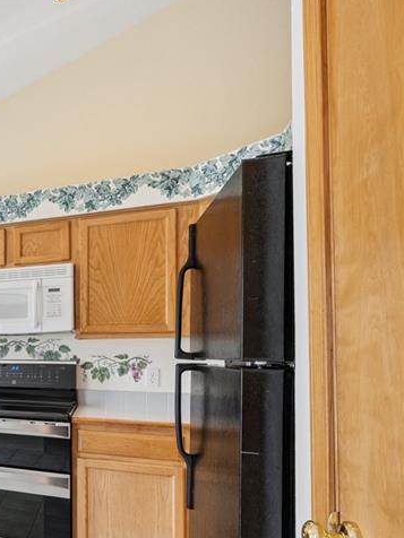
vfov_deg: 57.0
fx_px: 482
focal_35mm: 31
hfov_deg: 30.3
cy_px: 363
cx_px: -174
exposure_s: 1/3
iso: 100
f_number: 11
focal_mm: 15
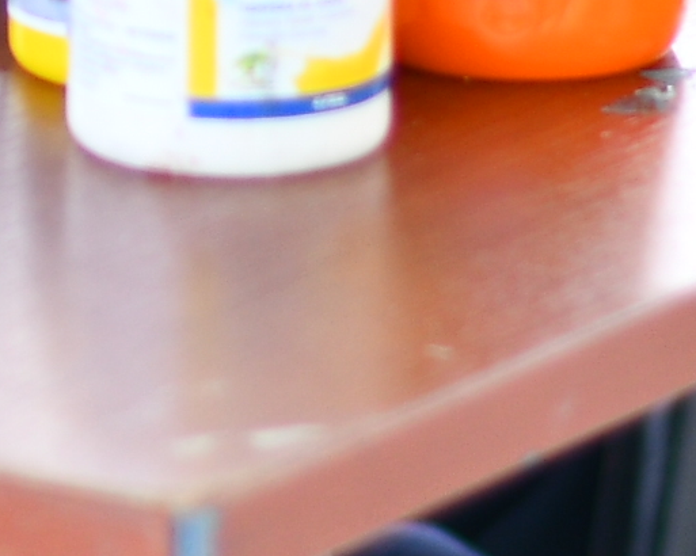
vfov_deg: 2.7
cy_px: -985
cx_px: -341
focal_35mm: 573
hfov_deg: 3.4
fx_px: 11799
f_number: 1.8
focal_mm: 50
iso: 100
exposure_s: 1/250
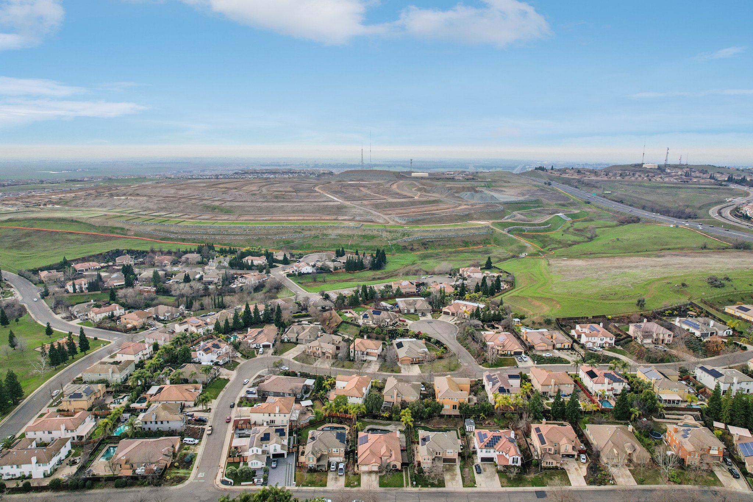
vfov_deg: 57.2
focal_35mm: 22
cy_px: 251
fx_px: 460
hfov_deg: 78.6
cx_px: 376
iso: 100
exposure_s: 1/2000
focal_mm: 8.4
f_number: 2.8
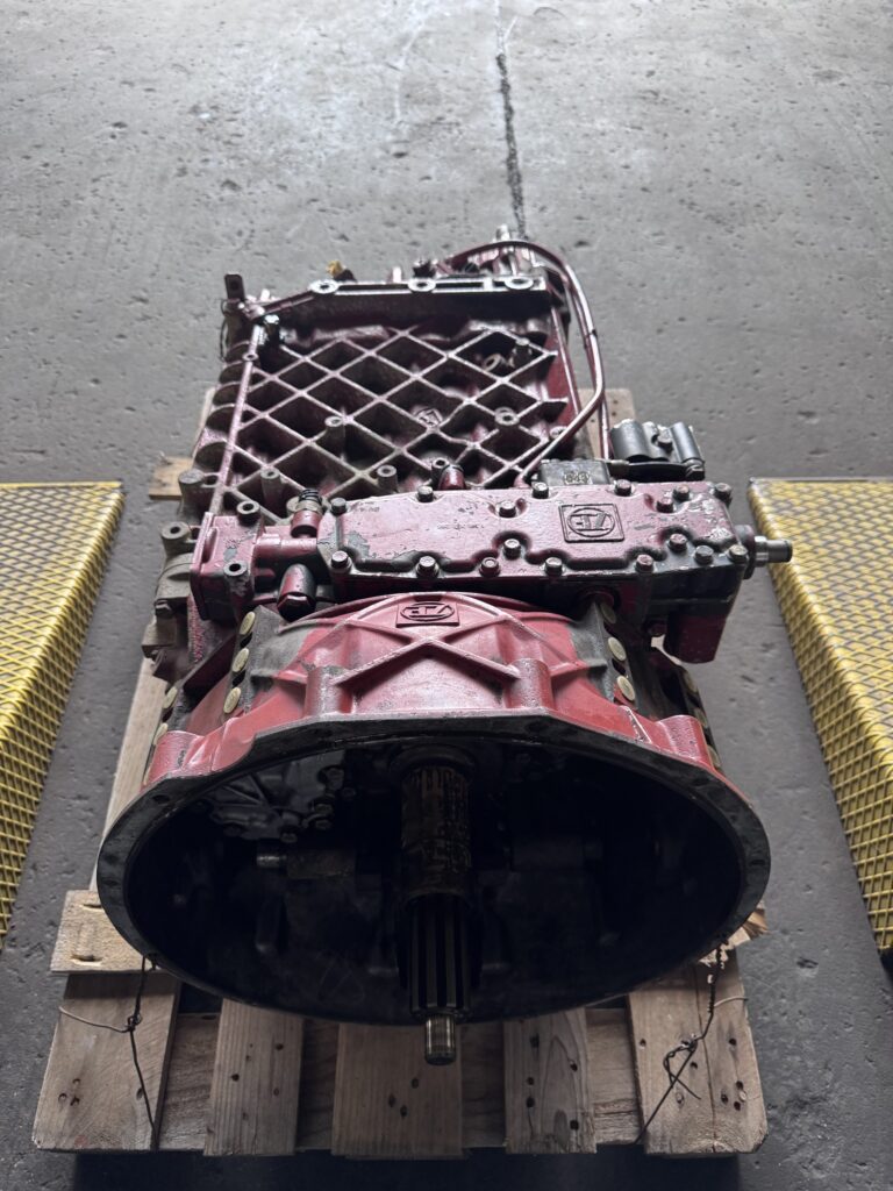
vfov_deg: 71.6
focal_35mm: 24
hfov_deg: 56.8
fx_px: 826
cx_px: 446
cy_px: 596
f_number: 1.78
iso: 200
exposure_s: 1/121
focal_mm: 6.76
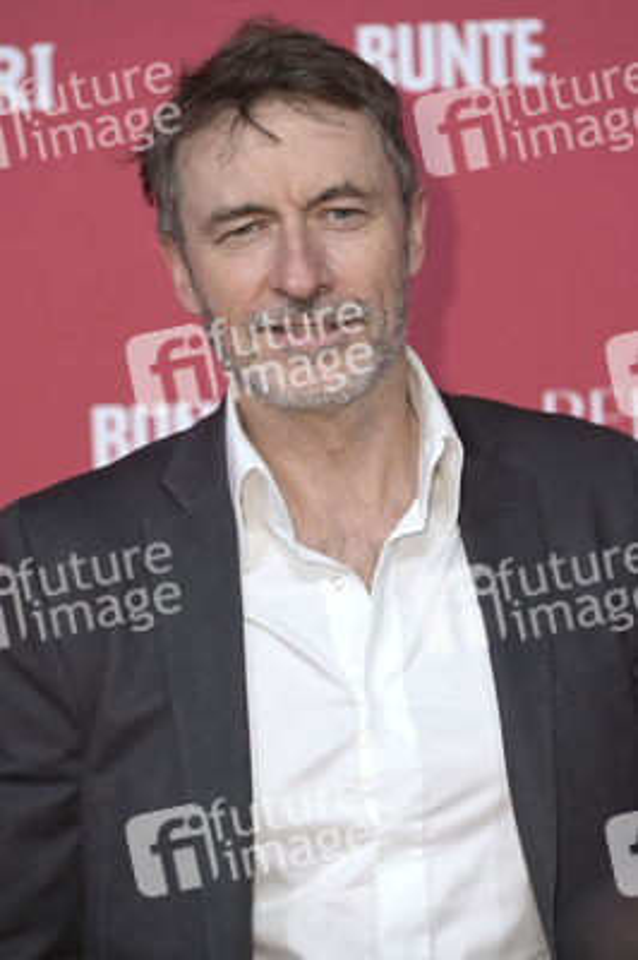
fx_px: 4260
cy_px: 480
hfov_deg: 8.6
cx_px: 319
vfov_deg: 12.8
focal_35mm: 160
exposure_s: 1/400
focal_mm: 160
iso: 1600
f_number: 5
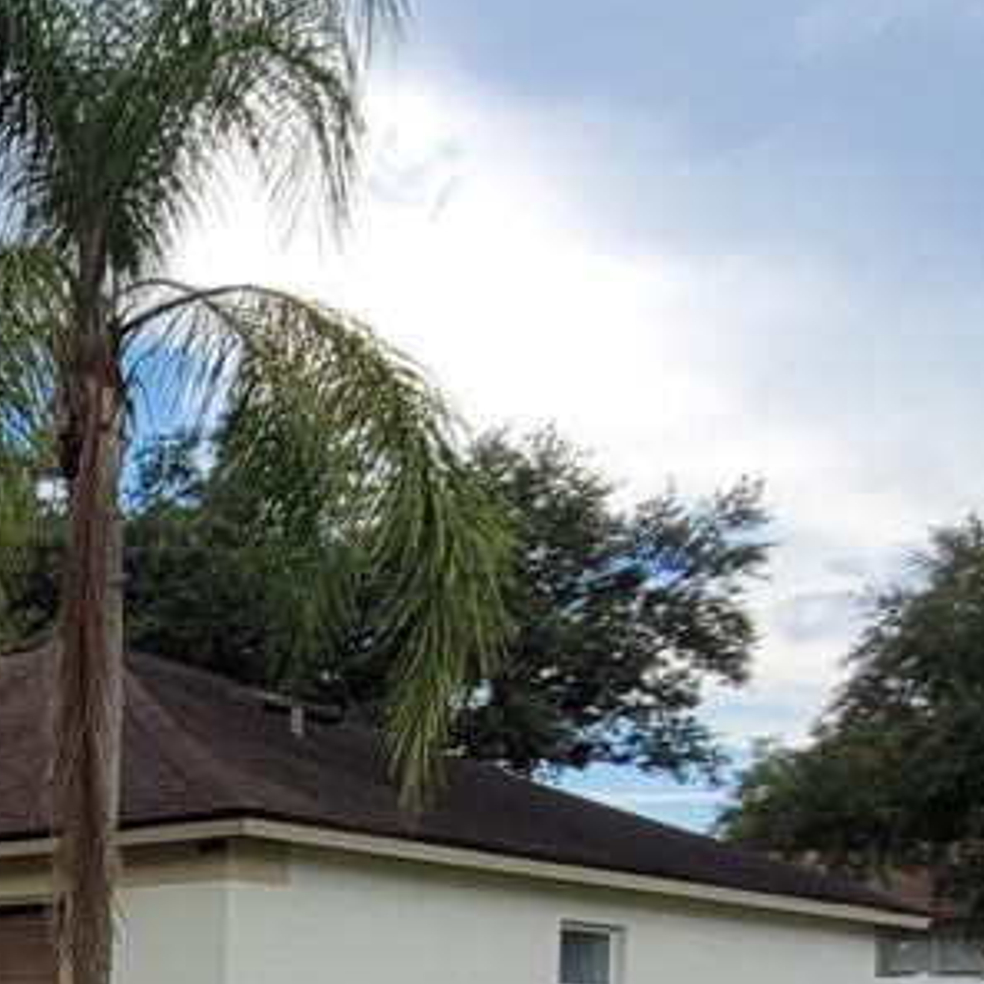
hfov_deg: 22.8
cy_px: 1103
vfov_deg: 25.5
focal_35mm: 62
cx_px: -477
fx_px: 1994
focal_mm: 1.74
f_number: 2.2
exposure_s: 1/989
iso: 40
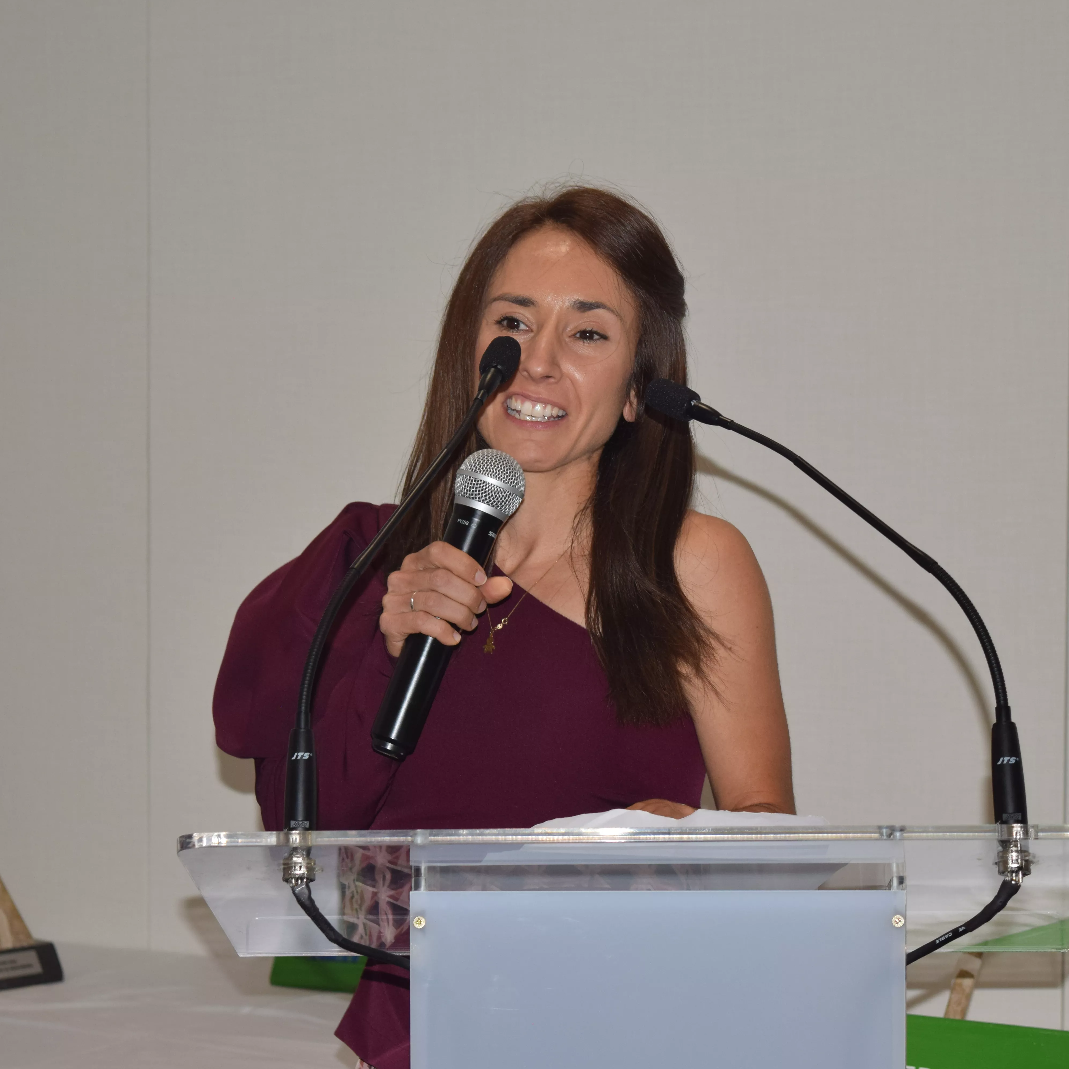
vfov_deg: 17.4
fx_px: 3494
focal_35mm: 100
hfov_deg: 17.4
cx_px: 509
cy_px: 536
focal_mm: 52
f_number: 5.6
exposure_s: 1/200
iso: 400
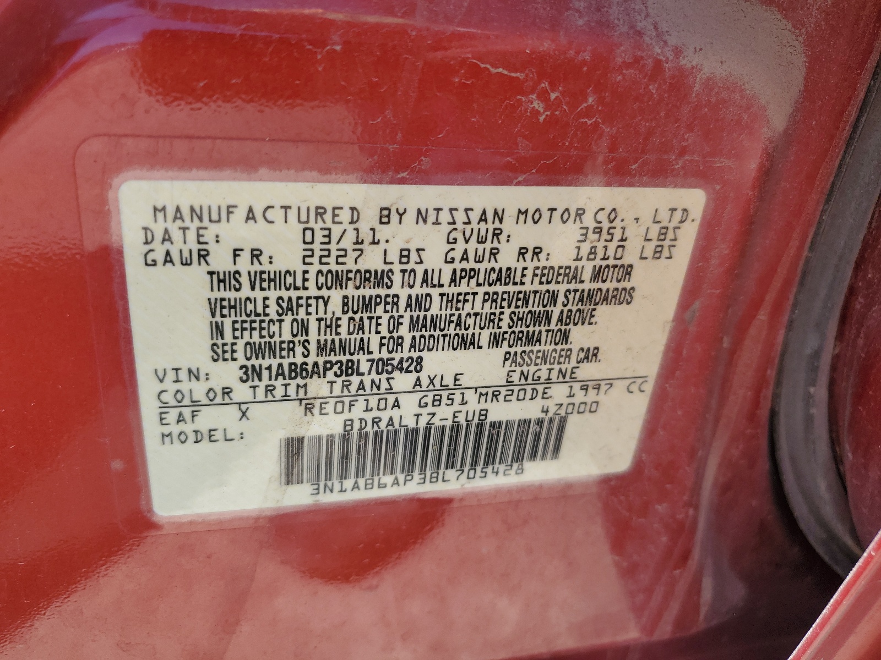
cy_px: 330
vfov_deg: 53.1
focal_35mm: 26
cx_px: 440
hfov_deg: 67.3
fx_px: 662
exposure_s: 1/714
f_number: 1.5
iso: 50
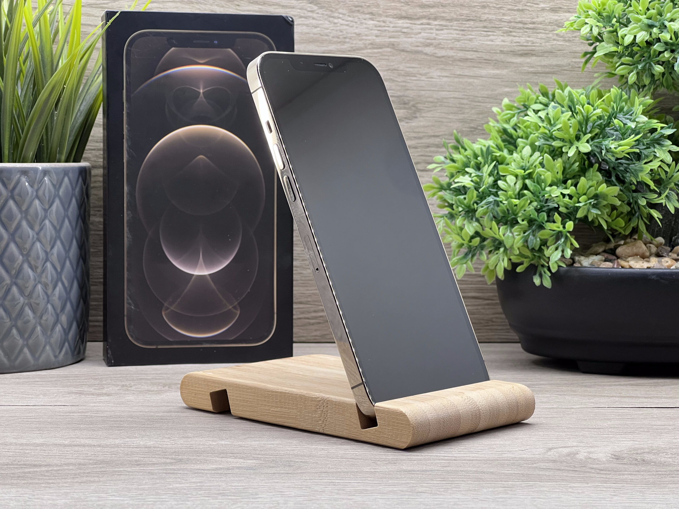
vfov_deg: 19.1
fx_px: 1510
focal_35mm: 77
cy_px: 254
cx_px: 340
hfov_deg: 25.3
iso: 125
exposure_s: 1/100
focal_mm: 9
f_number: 2.8
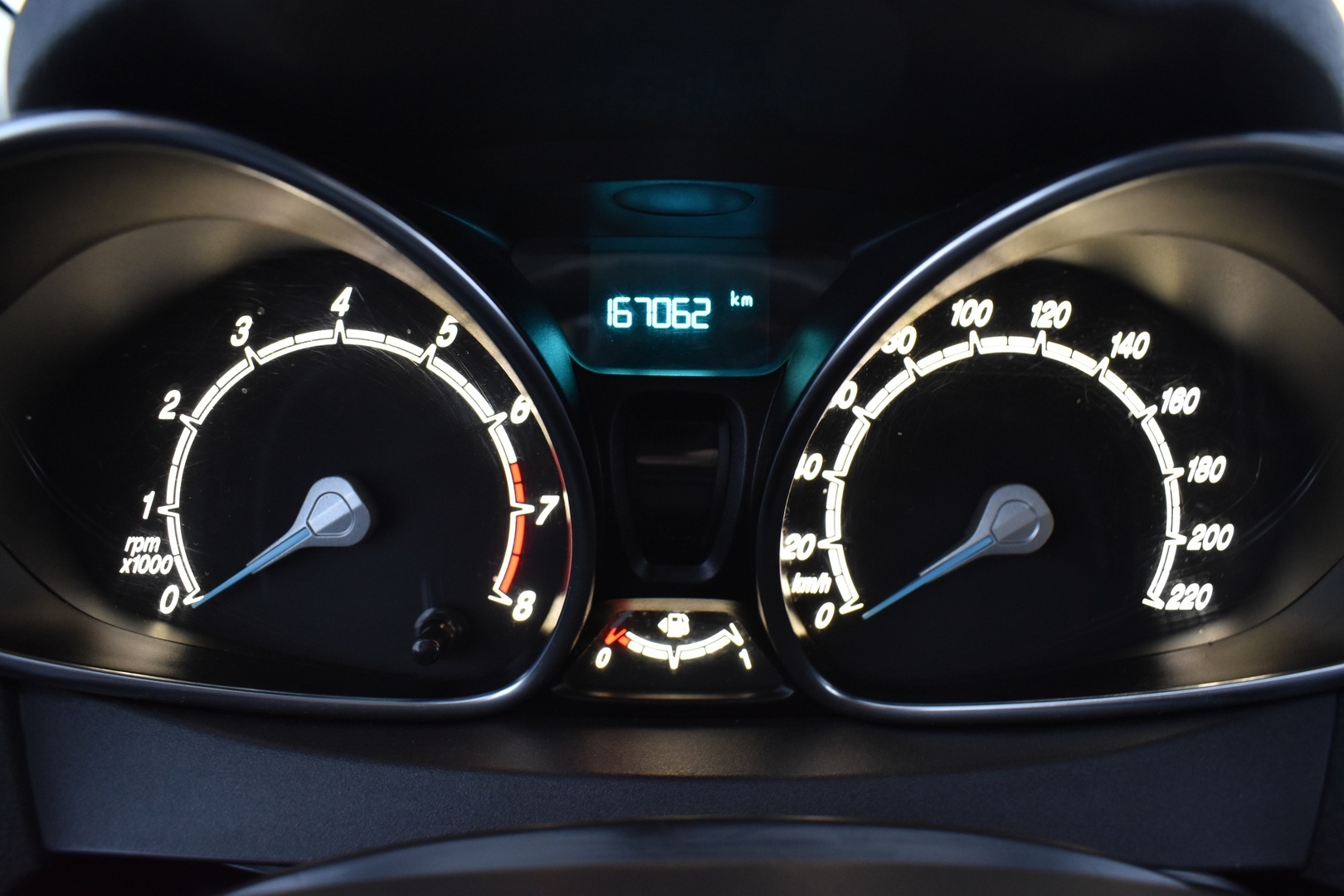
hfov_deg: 67.4
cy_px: 448
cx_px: 672
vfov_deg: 47.9
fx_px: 1008
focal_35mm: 27
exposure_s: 1/10
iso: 1250
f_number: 5
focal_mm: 18
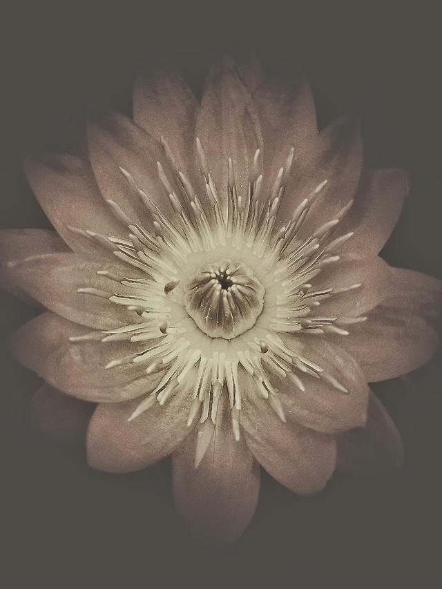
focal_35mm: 29
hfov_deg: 48.2
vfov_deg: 61.7
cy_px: 294
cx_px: 221
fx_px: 494
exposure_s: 1/425
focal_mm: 4.15
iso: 32
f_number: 2.2
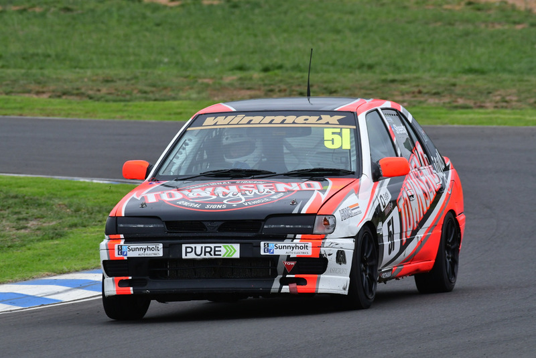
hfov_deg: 3.1
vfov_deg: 2.1
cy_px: 179
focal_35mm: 660
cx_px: 268
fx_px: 9830
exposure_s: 1/640
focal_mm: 440
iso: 800
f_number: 11
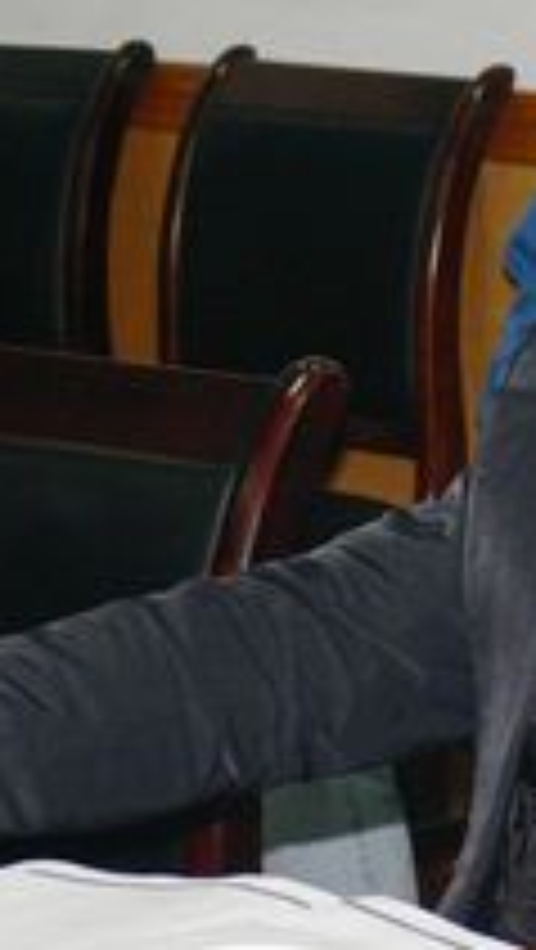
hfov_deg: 5.6
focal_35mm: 215
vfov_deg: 10.0
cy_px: 419
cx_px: 563
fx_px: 5422
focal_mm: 17.4
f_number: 3.2
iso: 160
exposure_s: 1/30
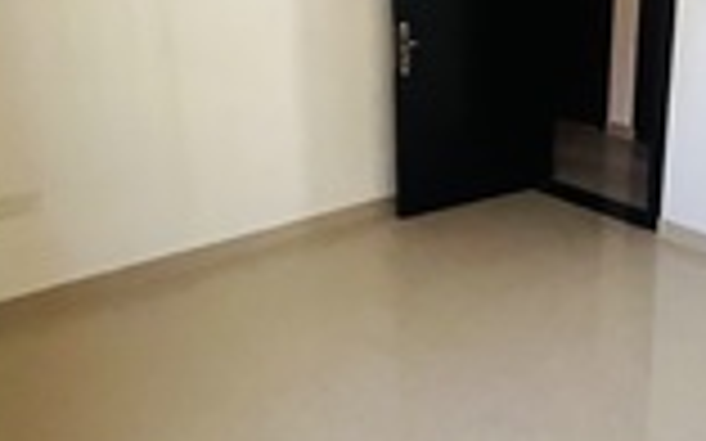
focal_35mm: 40
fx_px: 769
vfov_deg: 31.5
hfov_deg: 47.5
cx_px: 528
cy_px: 119
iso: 1000
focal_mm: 1.57
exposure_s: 1/60
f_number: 1.8
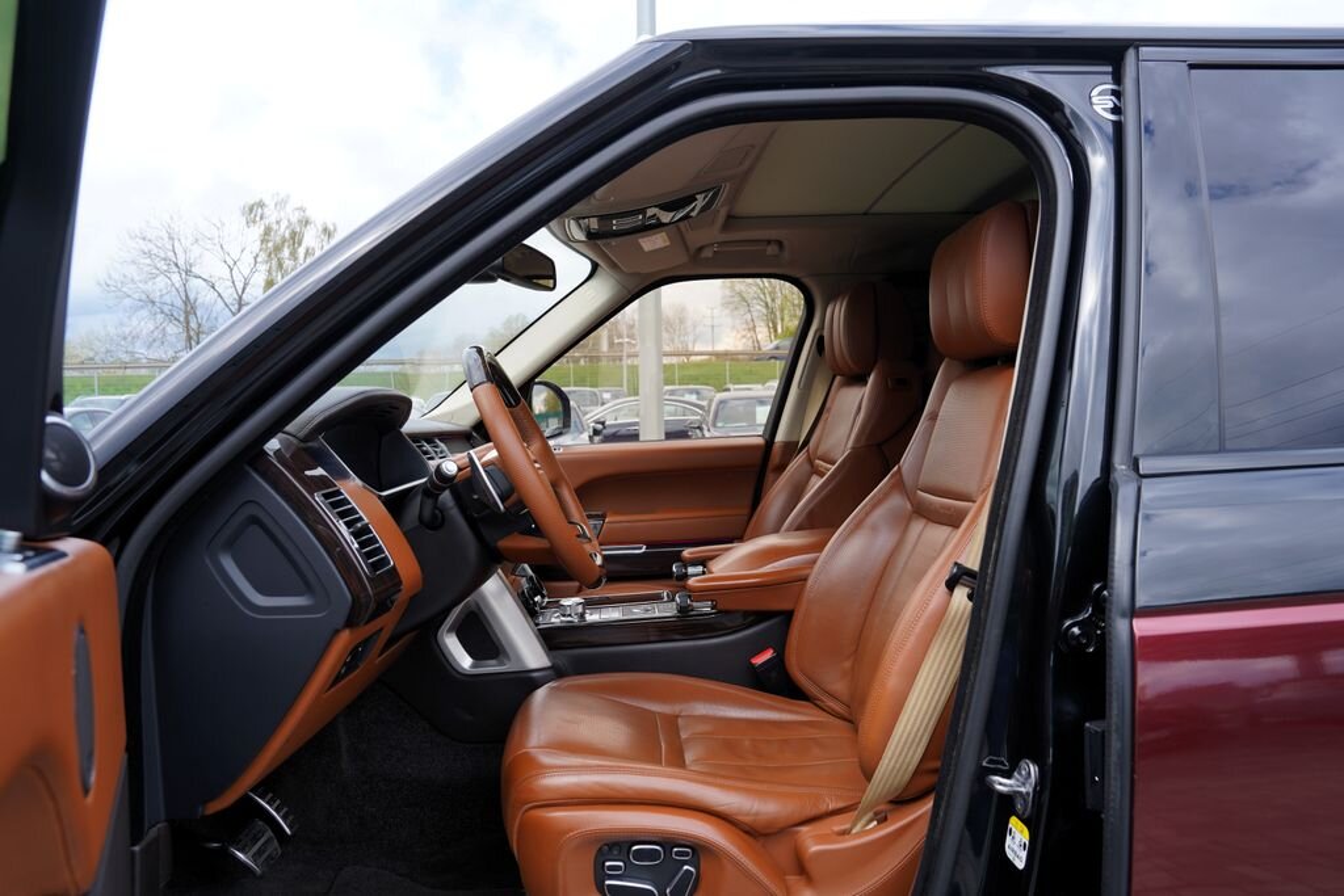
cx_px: 672
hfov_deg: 73.7
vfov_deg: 53.1
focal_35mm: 24
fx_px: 896
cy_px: 448
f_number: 6.3
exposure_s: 1/160
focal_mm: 24
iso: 100
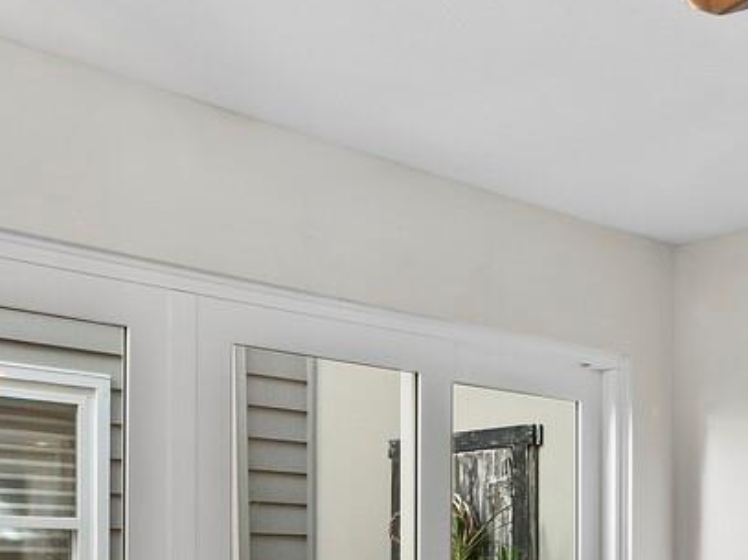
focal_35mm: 55
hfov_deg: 34.2
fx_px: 1188
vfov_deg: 25.0
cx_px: 570
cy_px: 591
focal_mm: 7
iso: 320
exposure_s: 1.6
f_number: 11
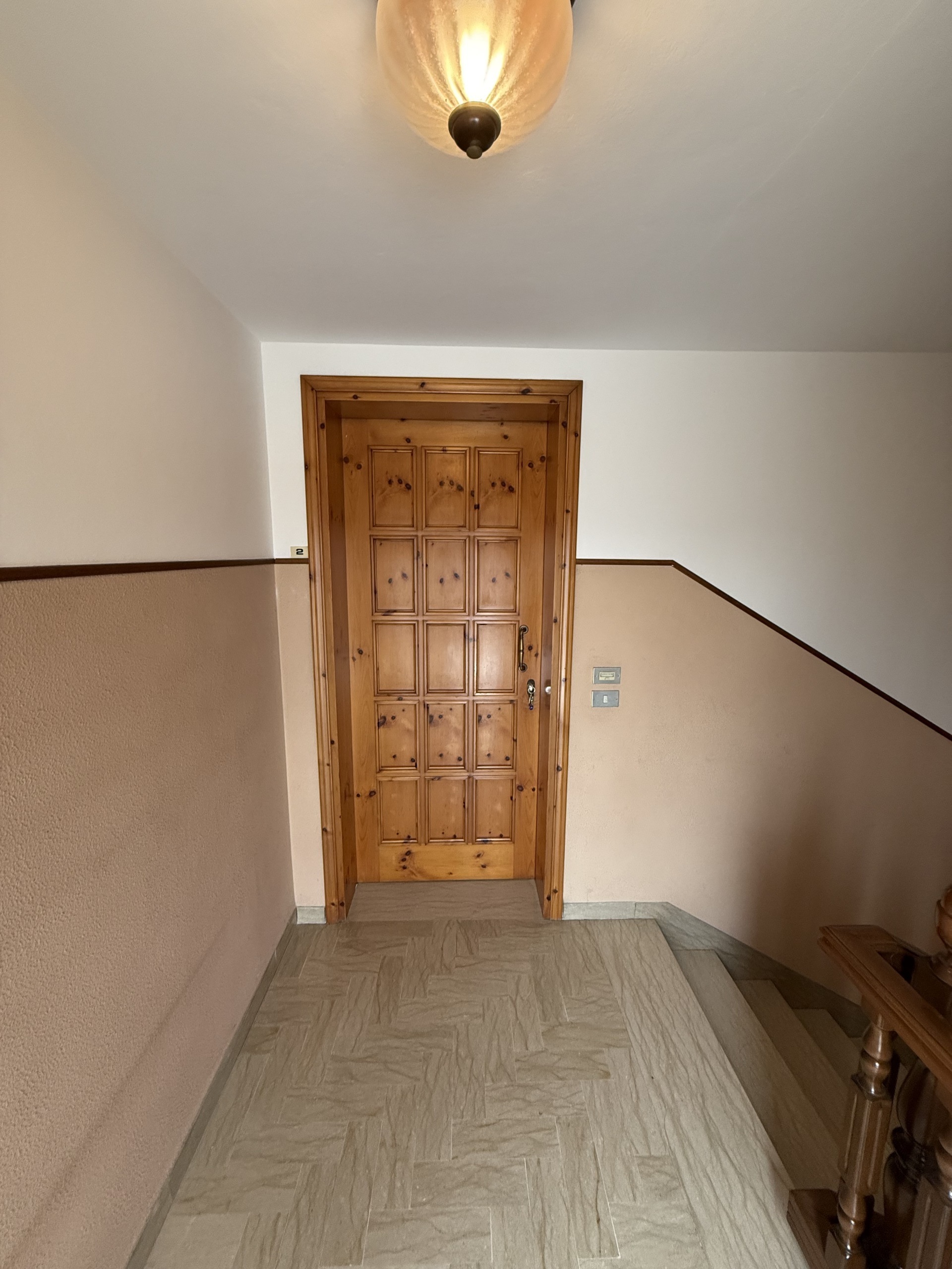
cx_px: 476
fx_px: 513
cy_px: 634
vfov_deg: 102.1
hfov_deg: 85.7
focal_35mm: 14
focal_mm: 2.22
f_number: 2.2
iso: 320
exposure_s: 1/100
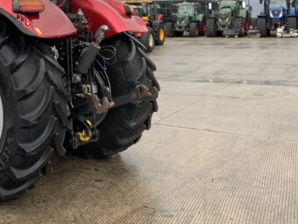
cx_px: 23
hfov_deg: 33.5
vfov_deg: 26.4
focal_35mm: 54
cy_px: 36
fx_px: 465
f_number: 1.8
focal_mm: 3
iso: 16
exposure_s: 1/222
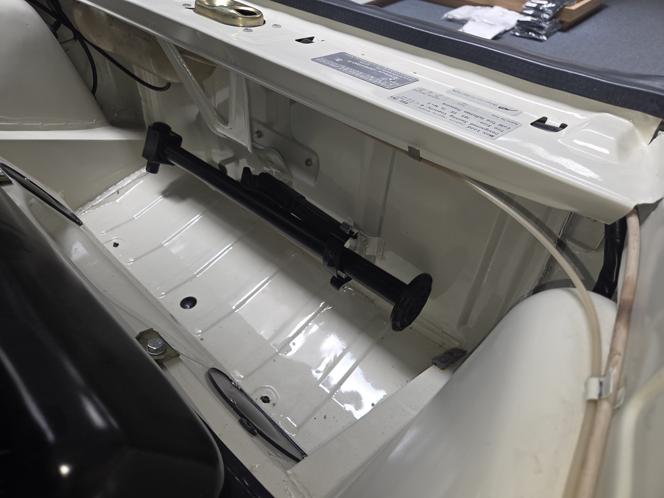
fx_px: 441
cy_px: 249
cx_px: 332
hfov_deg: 73.9
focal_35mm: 23
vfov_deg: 58.9
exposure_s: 1/60
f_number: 1.8
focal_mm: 5.4
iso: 200
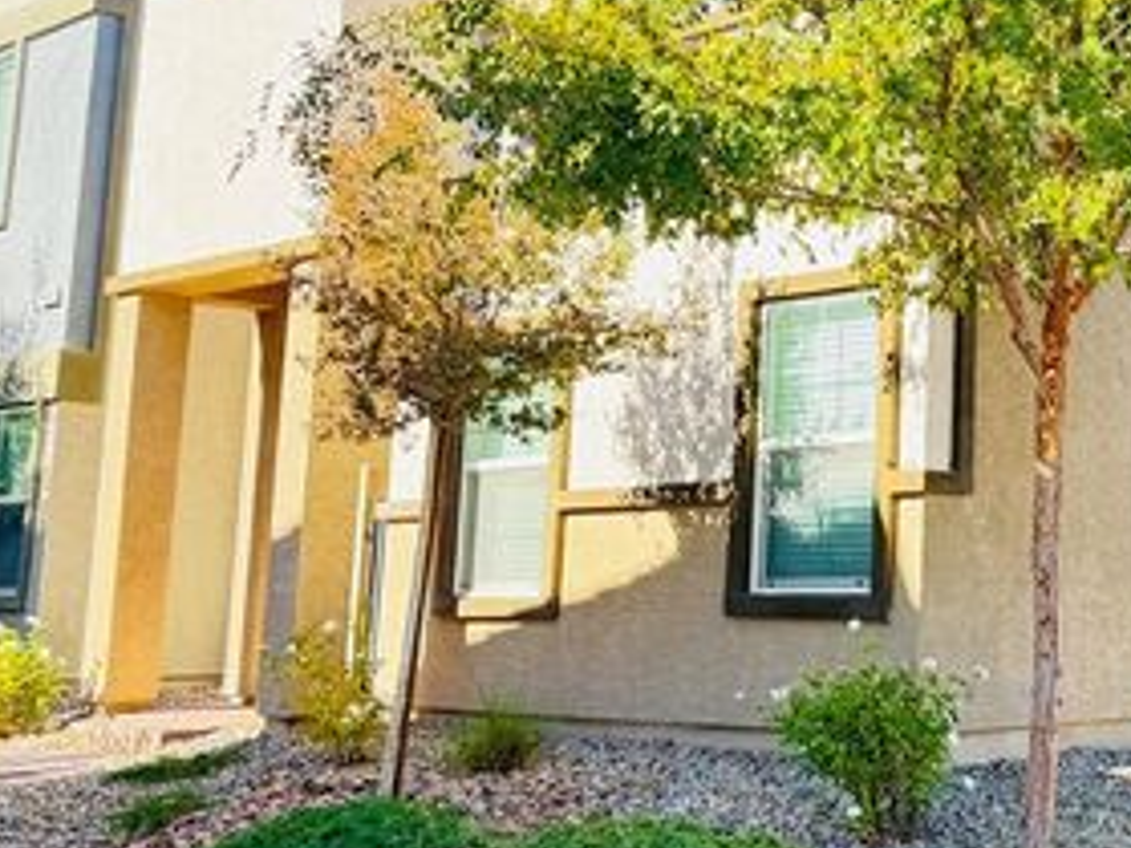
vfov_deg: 32.7
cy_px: 181
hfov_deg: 42.0
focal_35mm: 43
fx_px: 1404
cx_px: 904
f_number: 1.78
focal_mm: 6.76
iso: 80
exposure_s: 1/417
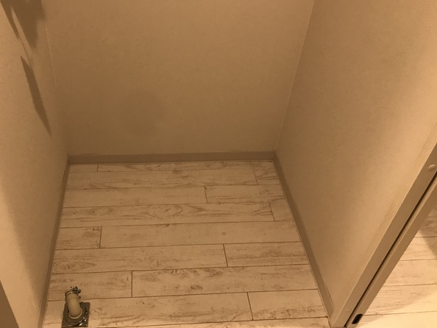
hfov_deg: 55.1
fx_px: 416
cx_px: 182
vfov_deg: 42.9
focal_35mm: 33
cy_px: 147
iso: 40
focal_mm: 3.99
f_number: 1.8
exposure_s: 1/20
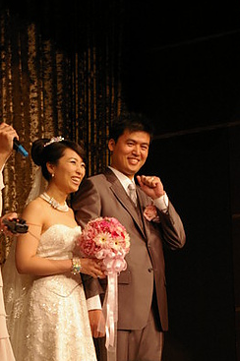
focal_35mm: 135
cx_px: 69
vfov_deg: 15.2
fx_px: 1351
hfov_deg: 10.1
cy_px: 274
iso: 800
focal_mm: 55
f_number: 5.6
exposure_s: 1/60
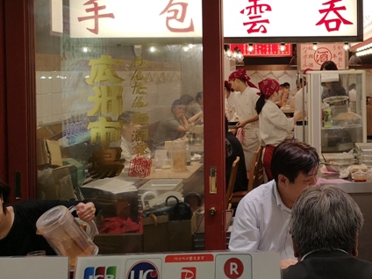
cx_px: 328
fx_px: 548
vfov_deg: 28.2
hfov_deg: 35.5
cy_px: 78
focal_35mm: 51
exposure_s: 1/100
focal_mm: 3.95
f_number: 1.8
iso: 80
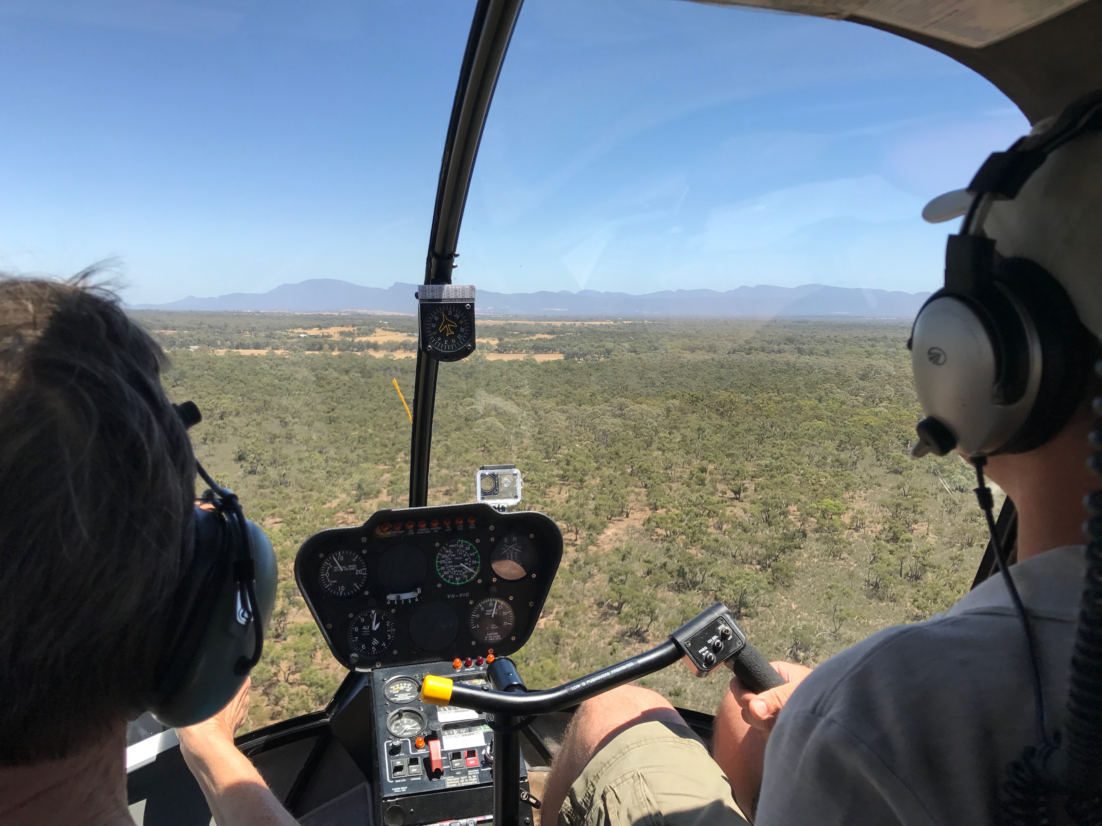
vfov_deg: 49.7
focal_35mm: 28
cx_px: 551
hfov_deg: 63.4
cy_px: 413
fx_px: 891
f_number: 1.8
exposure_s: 1/1330
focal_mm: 3.99
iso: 20
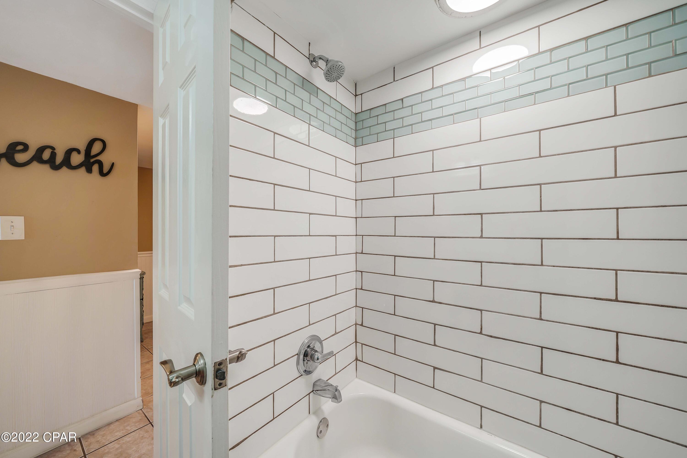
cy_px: 229
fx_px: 229
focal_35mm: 12
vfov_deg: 90.0
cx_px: 344
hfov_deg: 112.6
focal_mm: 12
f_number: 5.6
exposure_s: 1/25
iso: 100
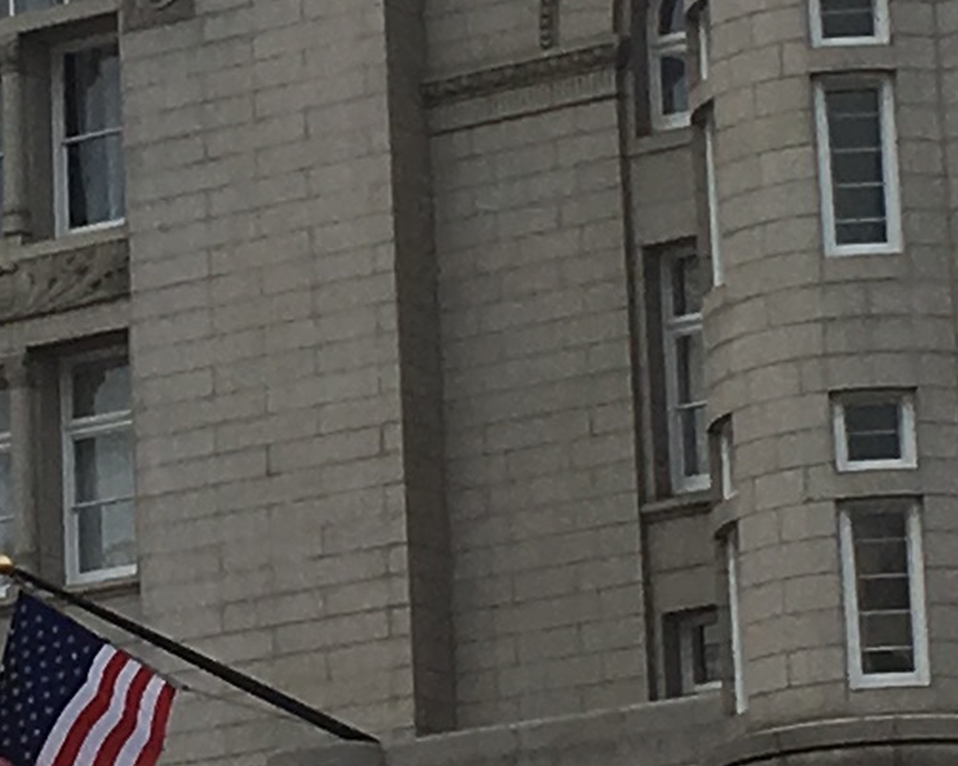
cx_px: 293
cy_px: 215
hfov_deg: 8.5
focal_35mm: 227
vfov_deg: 6.8
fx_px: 6434
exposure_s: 1/999
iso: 25
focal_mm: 4.15
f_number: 2.2
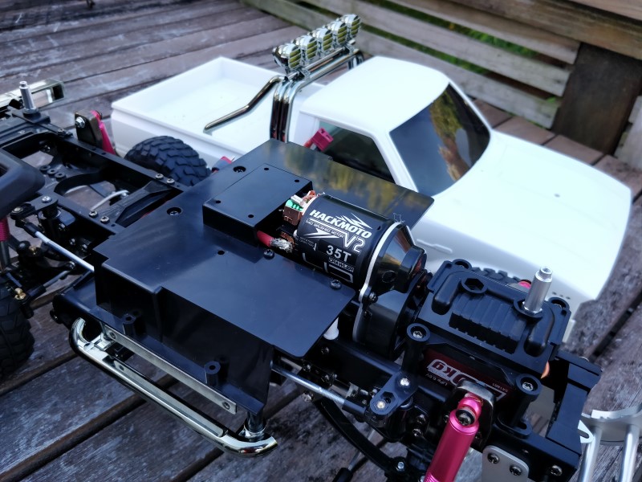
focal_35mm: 24
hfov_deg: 71.6
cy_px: 241
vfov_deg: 56.8
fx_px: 445
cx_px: 321
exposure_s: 1/121
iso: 200
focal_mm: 4.1
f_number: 1.7
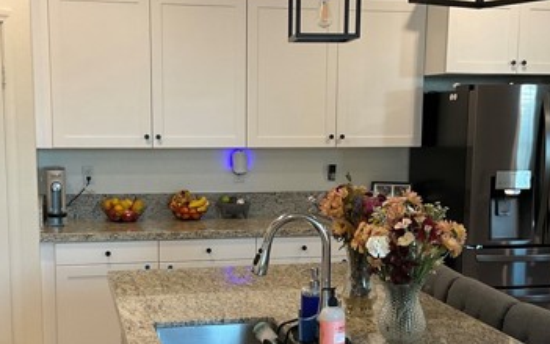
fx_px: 840
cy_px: 231
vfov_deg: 23.1
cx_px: 257
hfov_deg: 36.2
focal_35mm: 56
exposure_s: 1/60
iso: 100
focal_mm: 3
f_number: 1.8
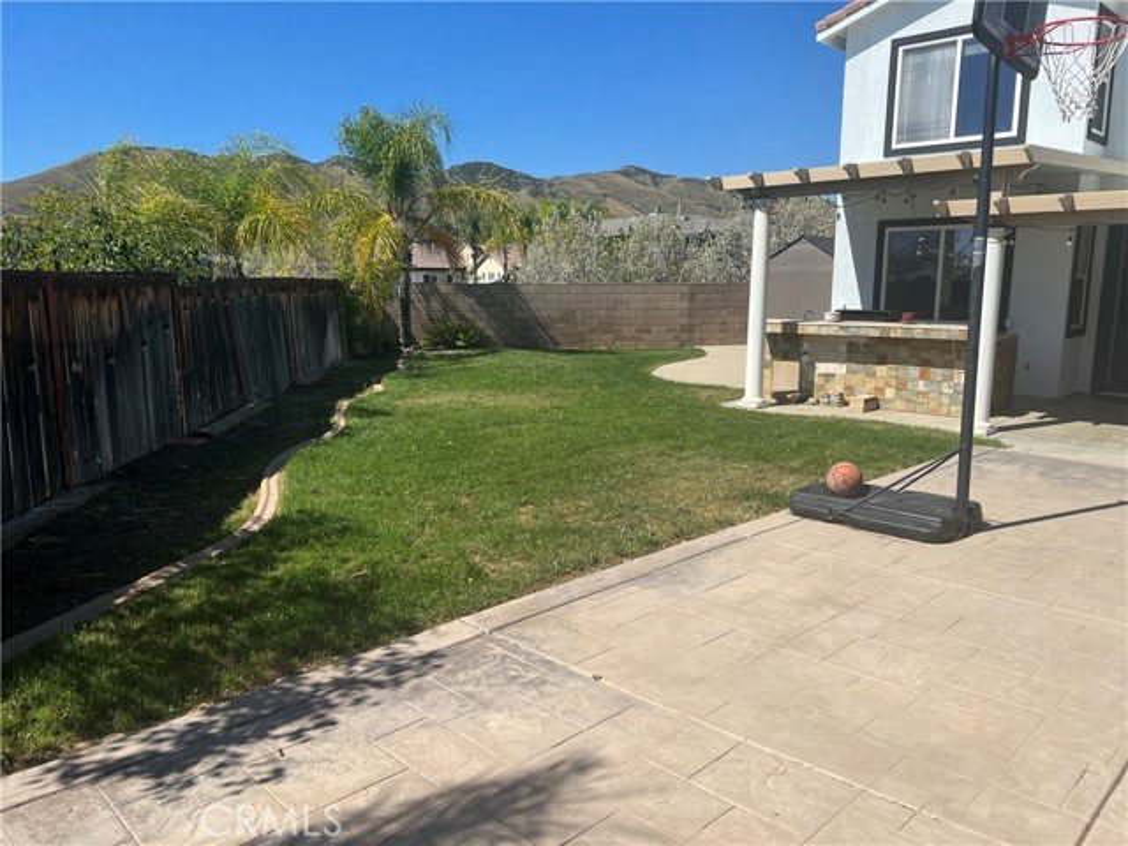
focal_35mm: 26
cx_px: 564
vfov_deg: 53.1
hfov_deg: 67.3
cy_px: 423
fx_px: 847
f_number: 1.5
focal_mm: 5.7
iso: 50
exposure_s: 1/4831
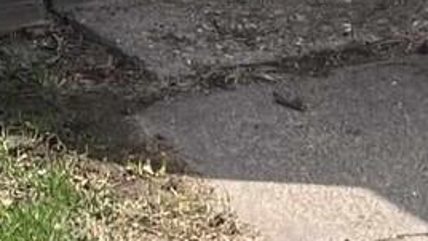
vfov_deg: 6.5
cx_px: 160
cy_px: -562
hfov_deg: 13.1
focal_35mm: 164
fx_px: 1862
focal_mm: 3.99
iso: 32
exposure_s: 1/1946
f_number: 1.8
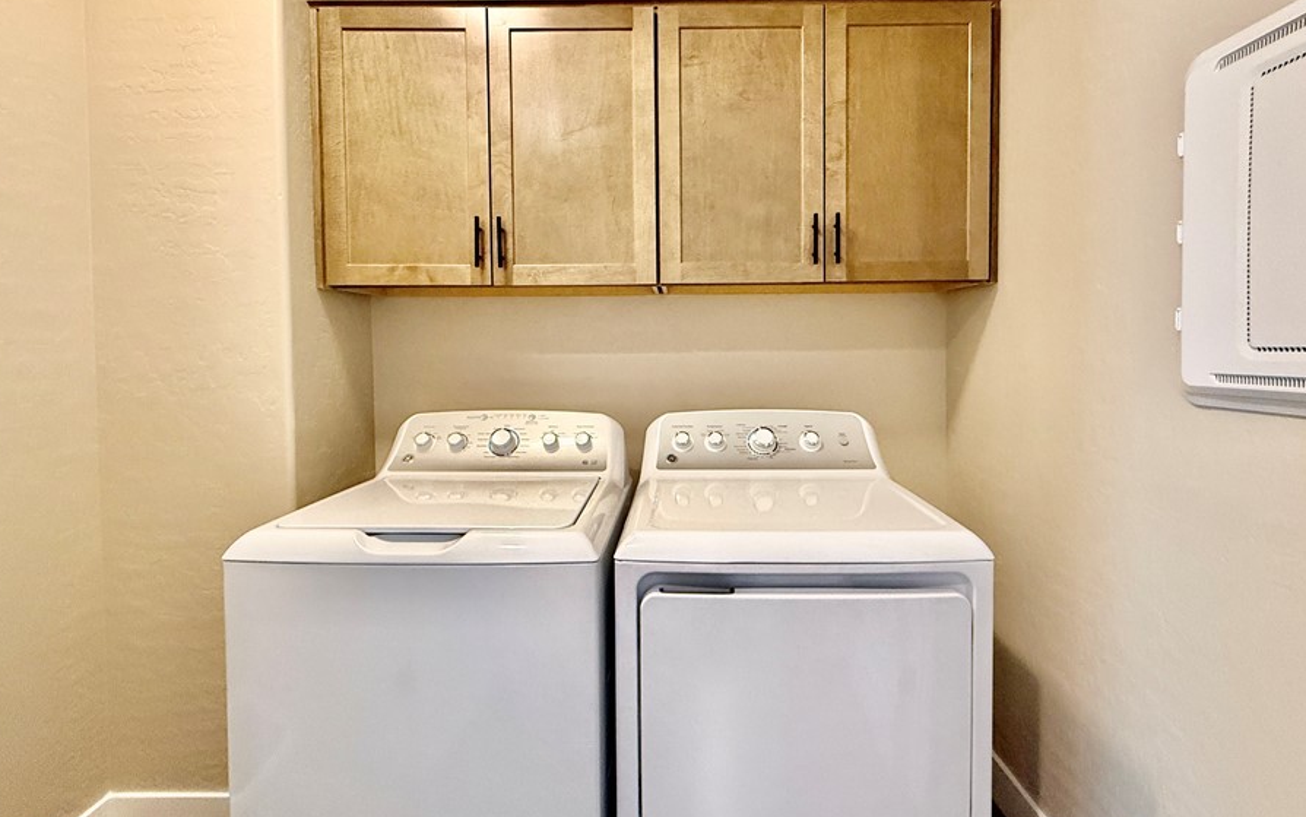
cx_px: 679
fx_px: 605
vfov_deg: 67.8
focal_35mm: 17
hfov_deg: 94.3
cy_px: 364
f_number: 2.2
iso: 500
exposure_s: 1/60
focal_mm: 2.22
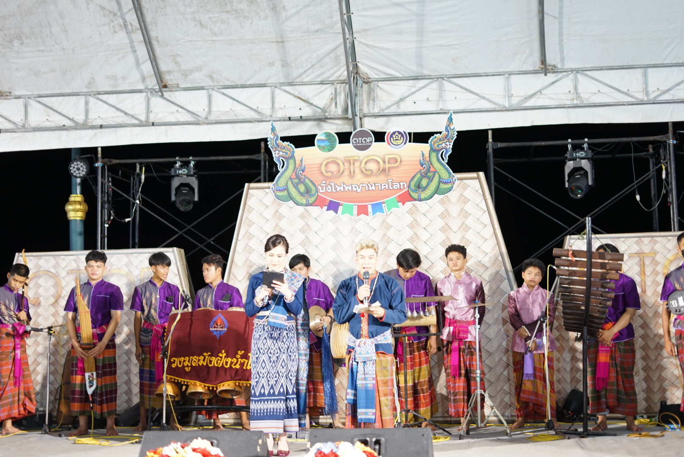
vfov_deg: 27.0
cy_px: 228
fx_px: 951
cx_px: 342
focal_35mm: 50
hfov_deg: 39.6
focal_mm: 50
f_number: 2
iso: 400
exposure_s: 1/50
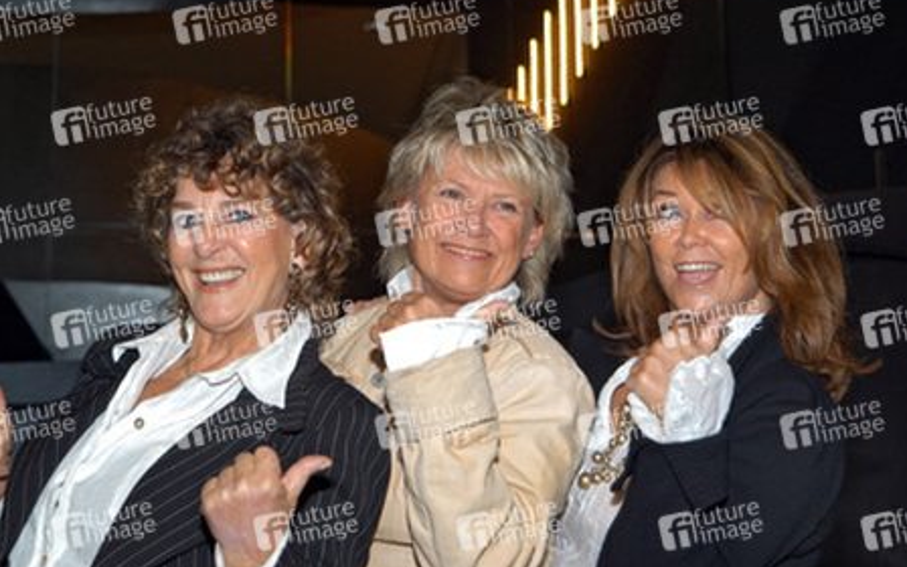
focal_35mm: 80
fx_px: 1977
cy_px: 273
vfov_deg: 16.3
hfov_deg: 25.8
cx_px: 455
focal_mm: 52
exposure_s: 1/60
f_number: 5
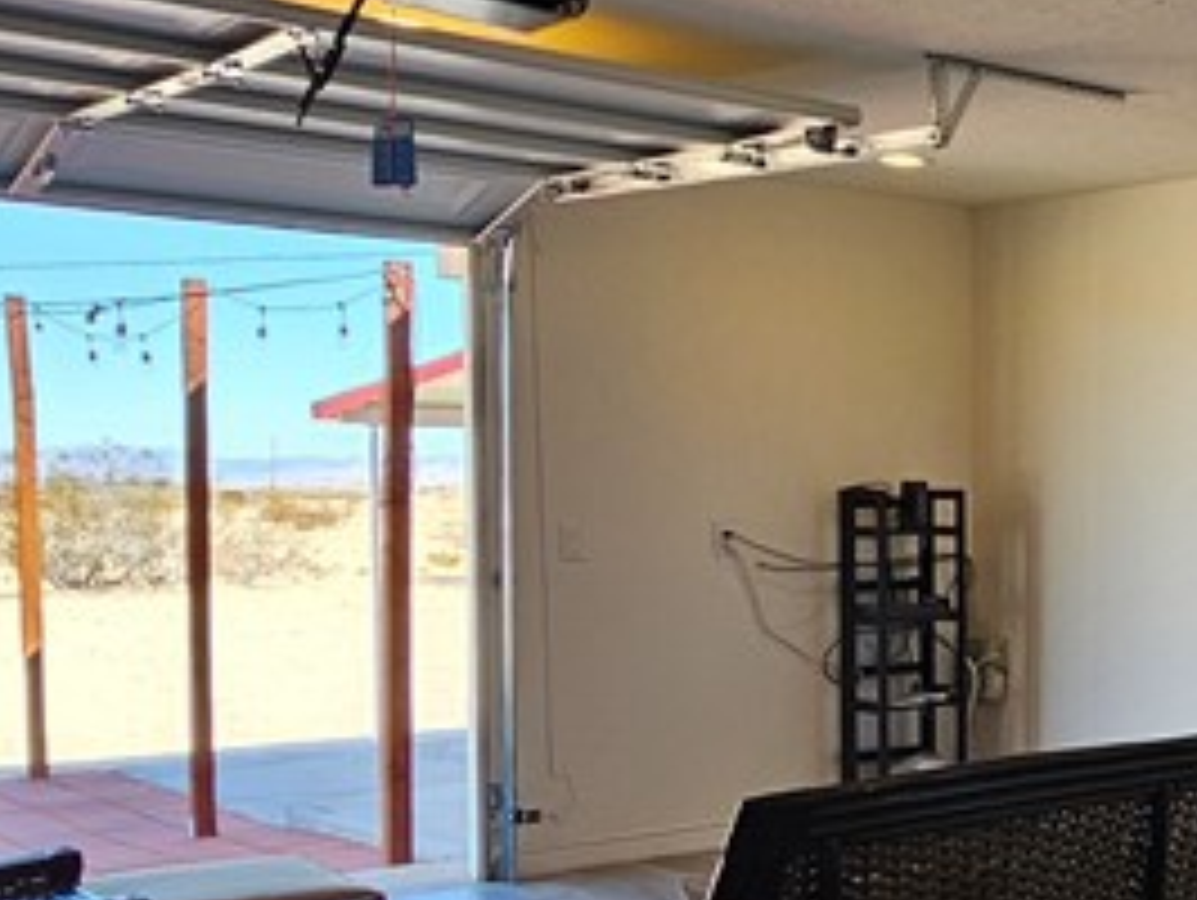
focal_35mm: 50
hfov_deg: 30.1
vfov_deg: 29.0
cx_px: 1566
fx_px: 1731
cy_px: 585
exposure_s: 1/124
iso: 50
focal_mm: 2.2
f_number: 2.2
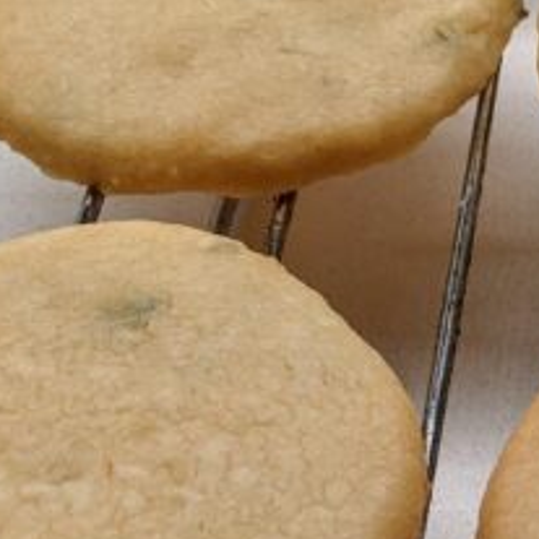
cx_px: 828
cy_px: 288
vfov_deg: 16.7
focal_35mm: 104
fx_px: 1832
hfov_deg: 15.4
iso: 99
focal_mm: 4.44
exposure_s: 1/120
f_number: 1.8
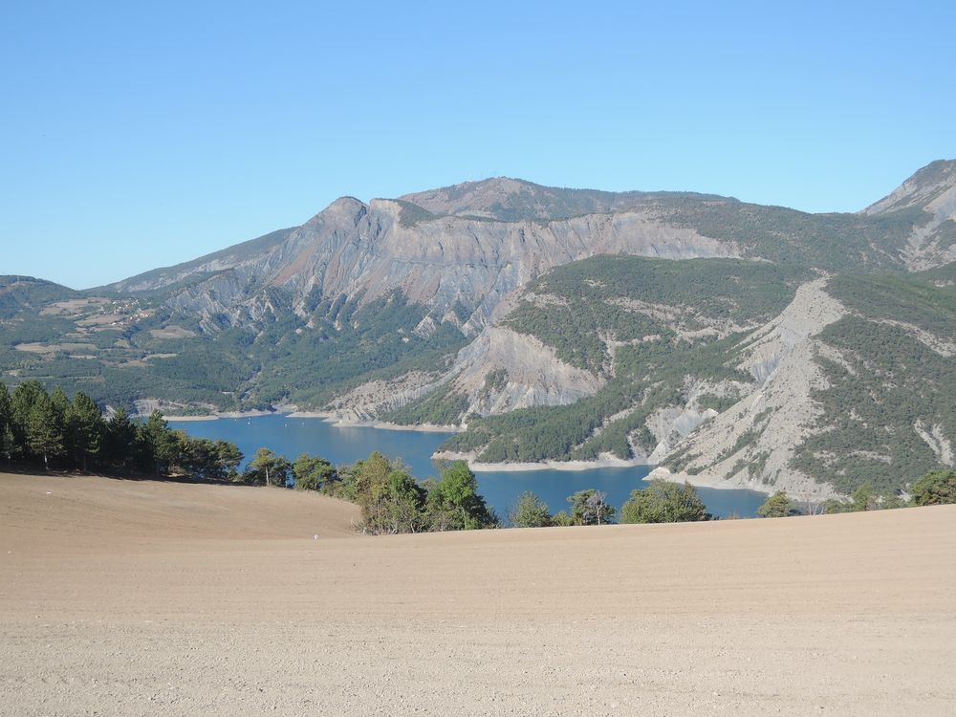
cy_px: 358
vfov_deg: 29.1
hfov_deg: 38.2
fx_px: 1381
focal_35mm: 50
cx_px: 478
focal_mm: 10.7
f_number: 4
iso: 80
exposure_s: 1/80
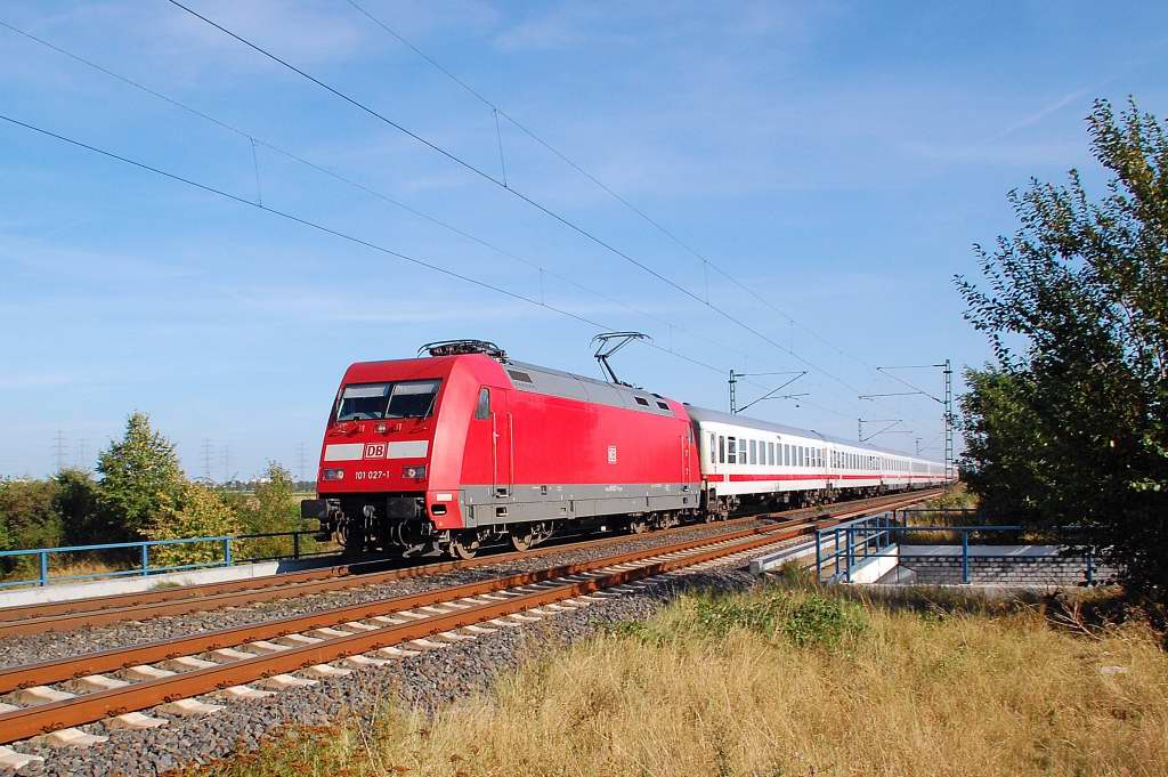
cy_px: 388
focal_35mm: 27
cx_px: 584
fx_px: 875
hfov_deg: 67.4
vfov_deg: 47.9
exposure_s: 1/1000
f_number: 9
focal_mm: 18
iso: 800
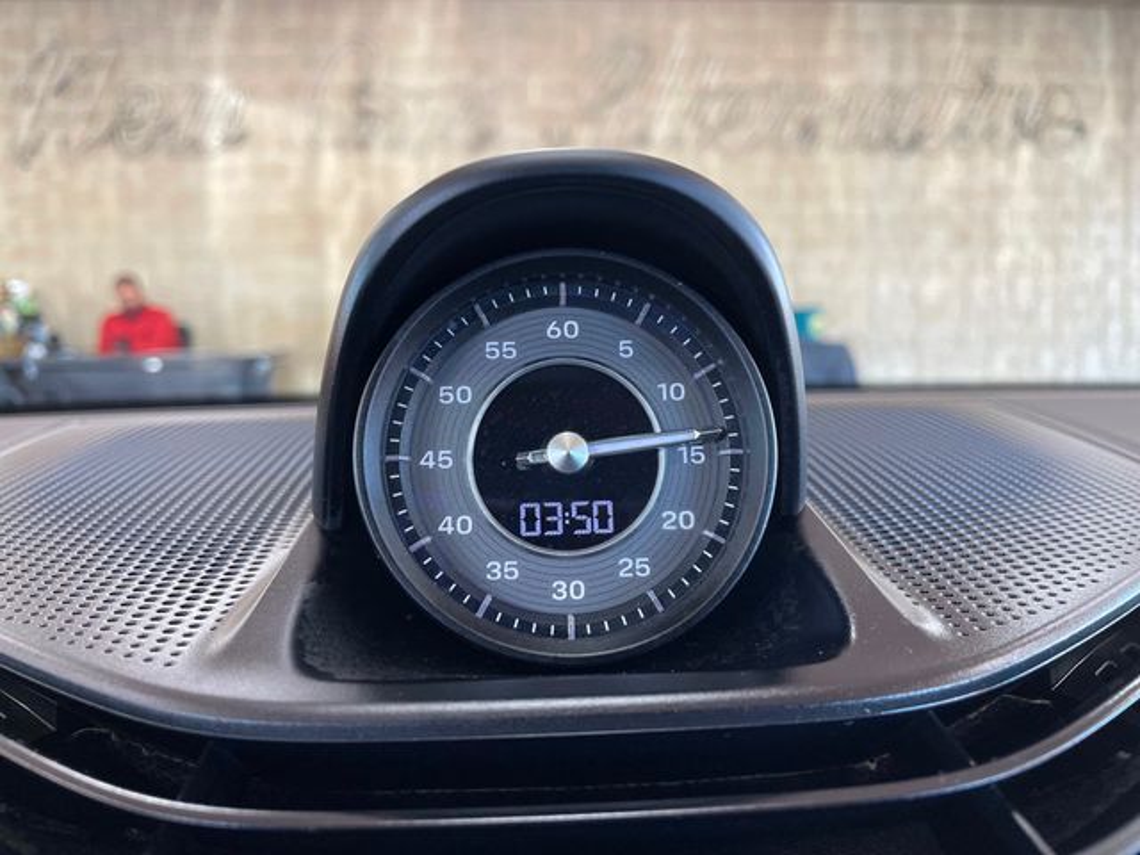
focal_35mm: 26
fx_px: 856
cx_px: 570
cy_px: 428
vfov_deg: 53.1
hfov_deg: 67.3
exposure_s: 1/60
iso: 100
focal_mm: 4.2
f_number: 1.6
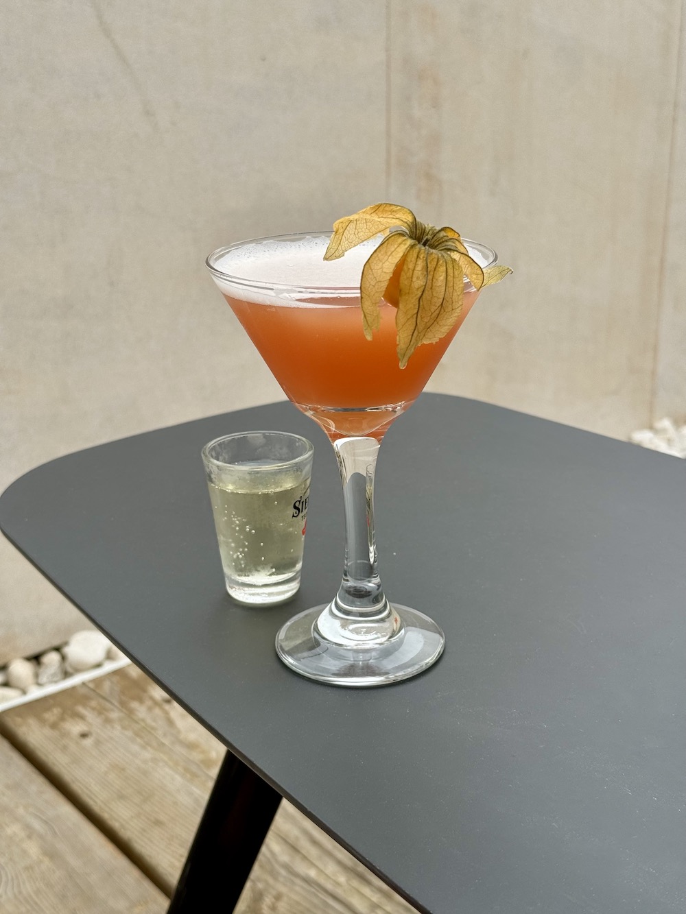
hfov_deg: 30.3
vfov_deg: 39.7
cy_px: 457
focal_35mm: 48
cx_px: 343
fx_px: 1268
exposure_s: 1/2667
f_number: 1.78
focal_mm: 6.76
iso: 64
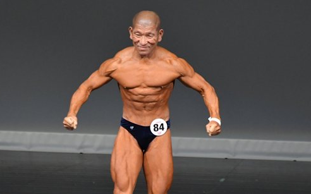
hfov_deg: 3.5
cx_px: 135
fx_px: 5100
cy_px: 143
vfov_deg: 2.2
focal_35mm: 602
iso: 4000
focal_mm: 250
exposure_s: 1/400
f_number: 5.6
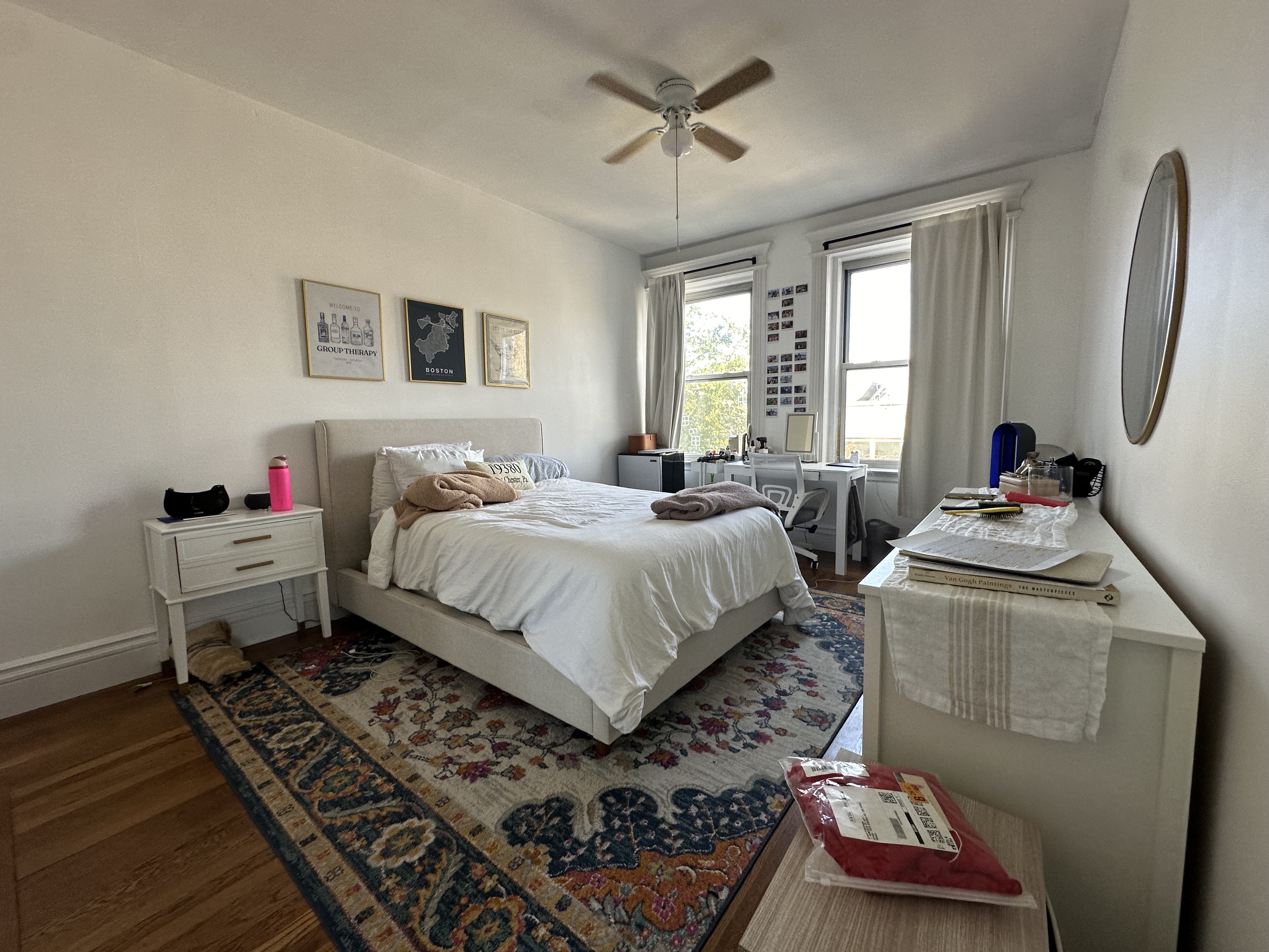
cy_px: 476
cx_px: 634
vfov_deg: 85.7
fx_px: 513
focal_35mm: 14
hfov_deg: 102.1
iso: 100
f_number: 2.2
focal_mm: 2.22
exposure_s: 1/120
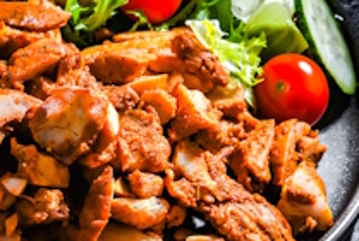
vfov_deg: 7.8
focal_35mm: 176
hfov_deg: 11.6
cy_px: 130
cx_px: 64
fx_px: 1758
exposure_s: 1/125
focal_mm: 92
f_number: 18
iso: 100
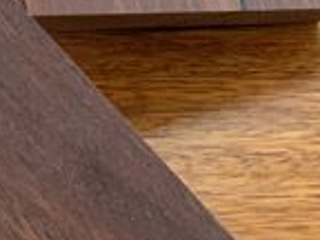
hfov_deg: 9.0
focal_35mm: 217
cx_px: -91
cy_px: 80
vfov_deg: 6.8
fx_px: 2006
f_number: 2.4
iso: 250
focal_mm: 6
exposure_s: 1/60
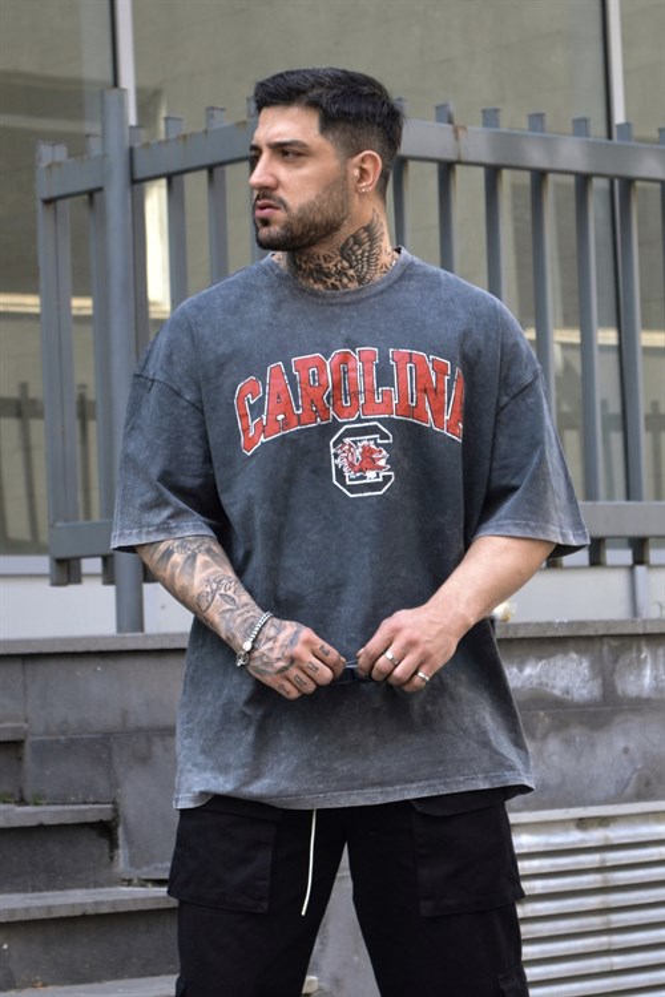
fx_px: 2286
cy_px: 498
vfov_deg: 24.6
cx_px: 332
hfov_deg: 16.6
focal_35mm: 82
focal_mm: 55
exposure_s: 1/80
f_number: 5.6
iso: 400
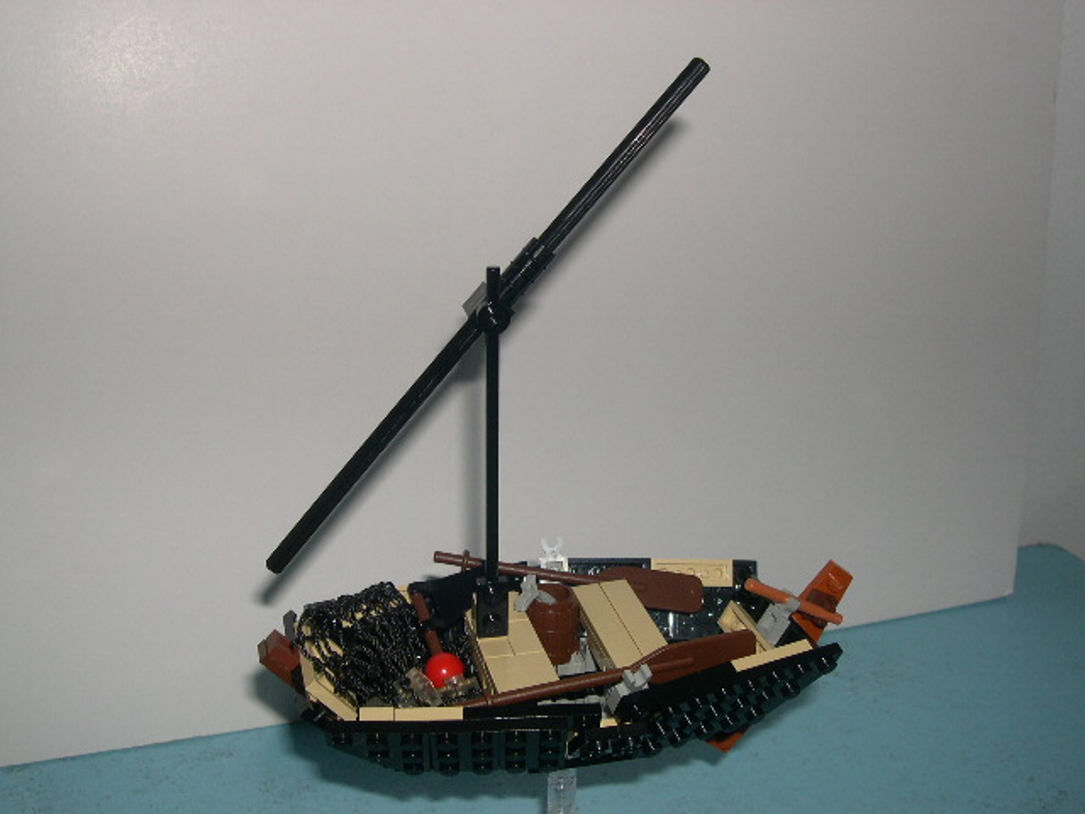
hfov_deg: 49.0
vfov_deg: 37.7
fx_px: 1191
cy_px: 407
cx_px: 542
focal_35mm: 38
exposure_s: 1/60
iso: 100
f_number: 7.6
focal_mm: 8
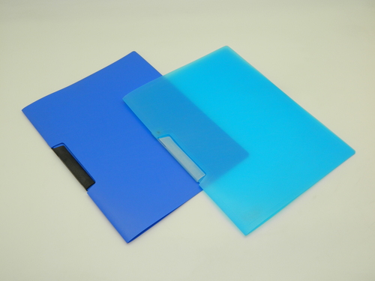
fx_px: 444
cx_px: 188
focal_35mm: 41
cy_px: 140
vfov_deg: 35.1
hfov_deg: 45.8
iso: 80
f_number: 3.5
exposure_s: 1/60
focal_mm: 7.3
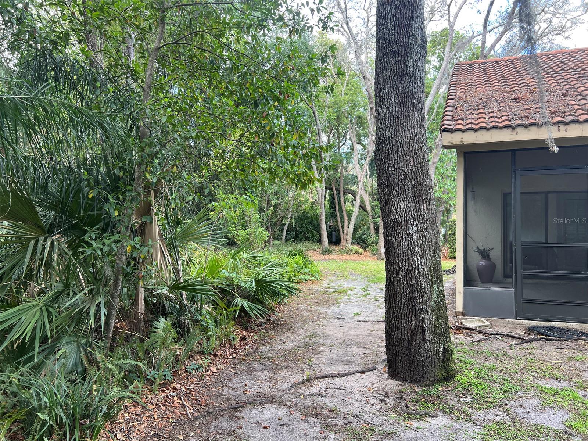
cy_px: 220
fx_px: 442
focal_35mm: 26
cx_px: 294
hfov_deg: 67.3
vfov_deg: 53.1
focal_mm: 5.7
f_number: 1.5
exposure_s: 1/121
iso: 32
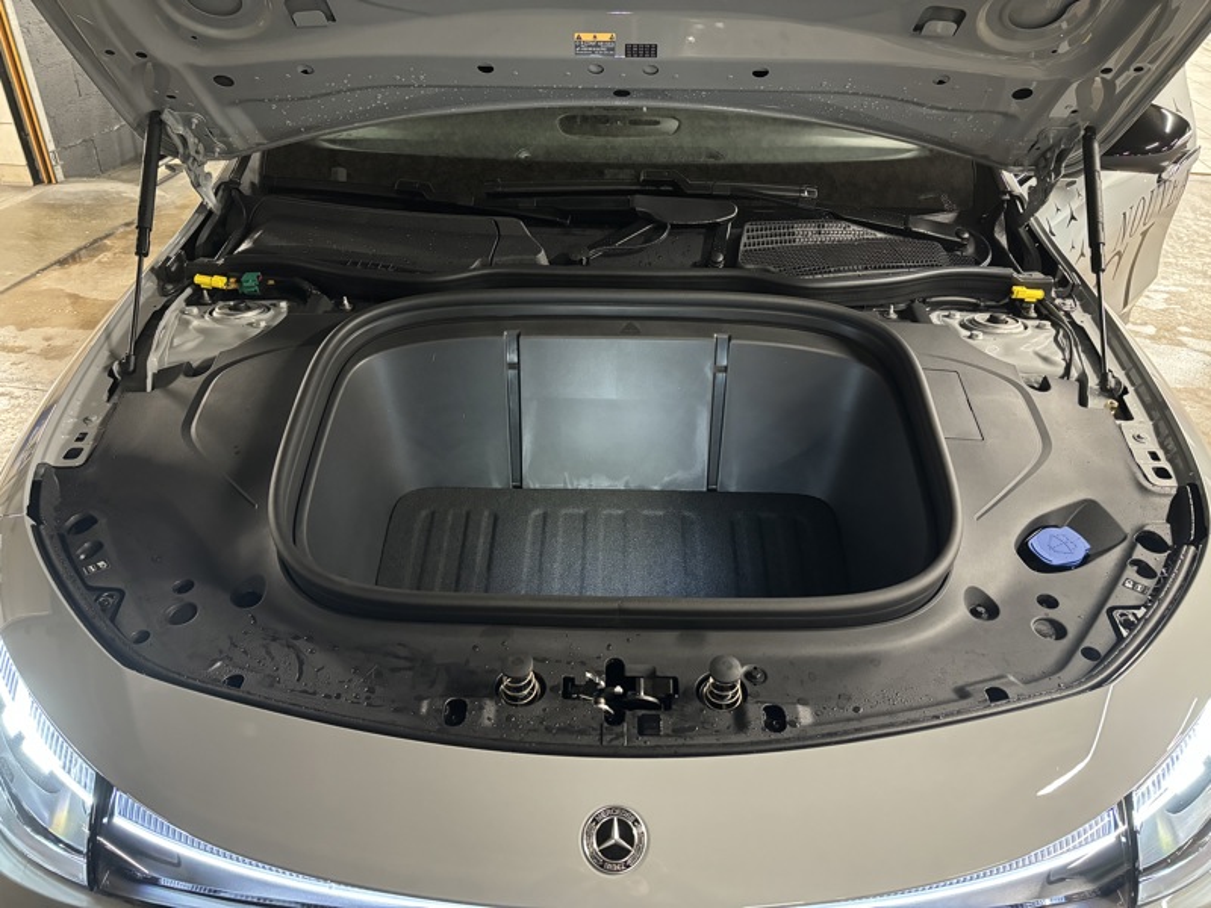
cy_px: 454
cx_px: 606
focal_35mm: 26
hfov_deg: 67.3
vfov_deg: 53.1
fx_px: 910
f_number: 1.6
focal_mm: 5.96
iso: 640
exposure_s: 1/34
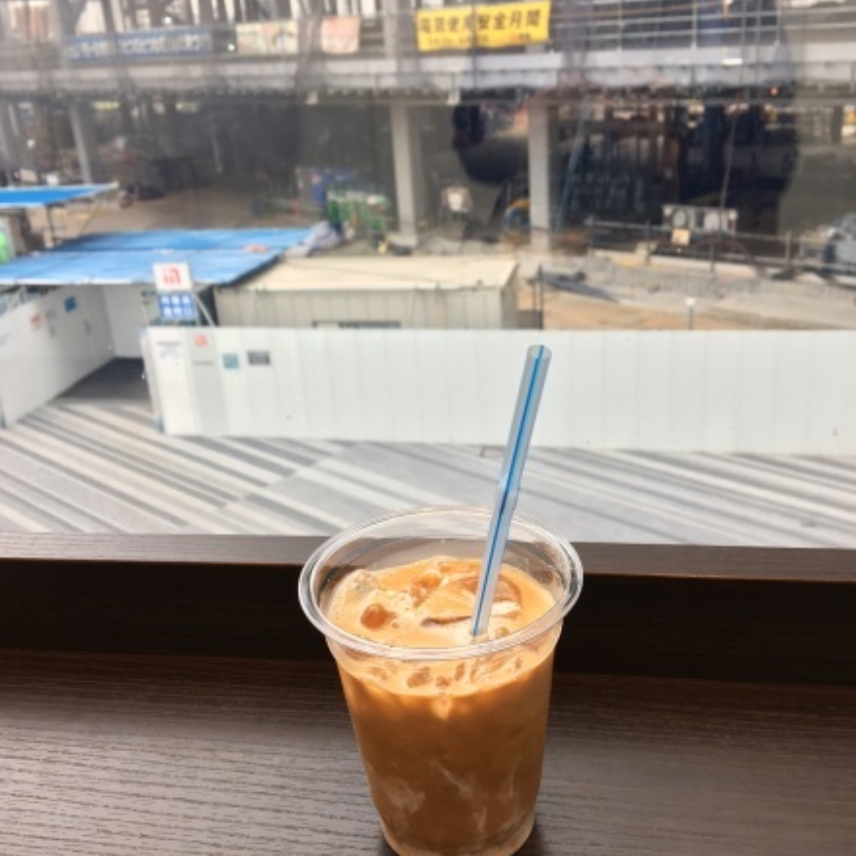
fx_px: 979
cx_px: 425
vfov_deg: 47.2
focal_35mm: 35
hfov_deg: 47.2
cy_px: 402
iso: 25
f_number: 2.2
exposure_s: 1/60
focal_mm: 4.15
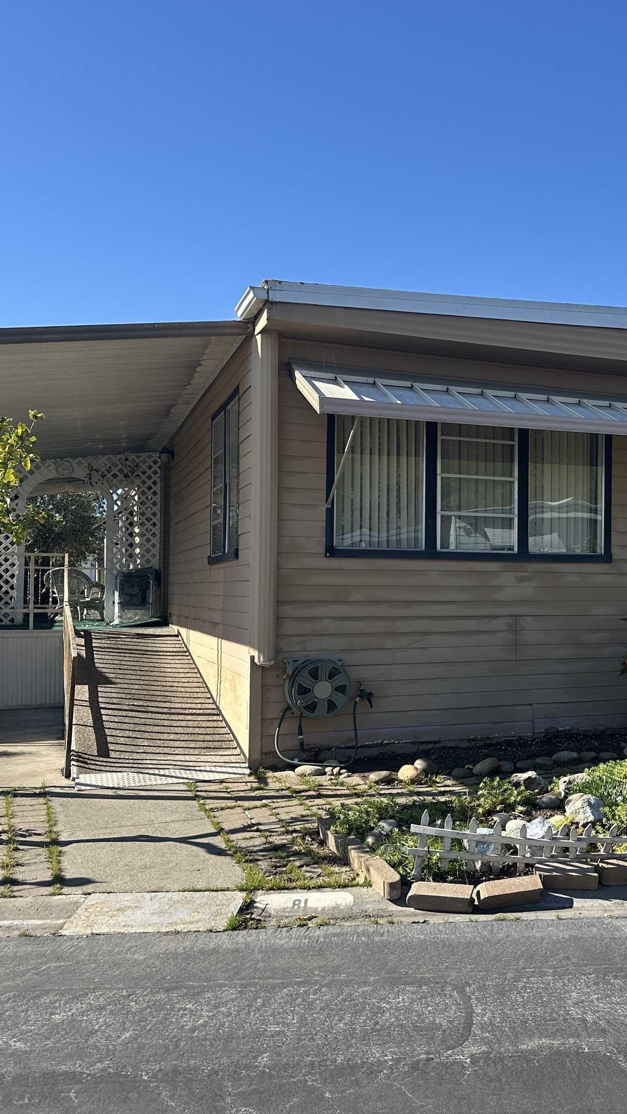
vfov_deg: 56.6
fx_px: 1034
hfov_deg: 32.2
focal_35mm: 35
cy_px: 557
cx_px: 557
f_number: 1.78
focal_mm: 6.86
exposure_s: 1/2660
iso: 80
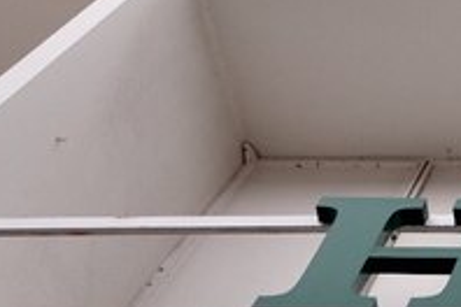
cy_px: 87
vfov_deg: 14.1
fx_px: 1242
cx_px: 903
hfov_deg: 16.4
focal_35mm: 97
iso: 250
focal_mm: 16
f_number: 3.5
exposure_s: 1/250
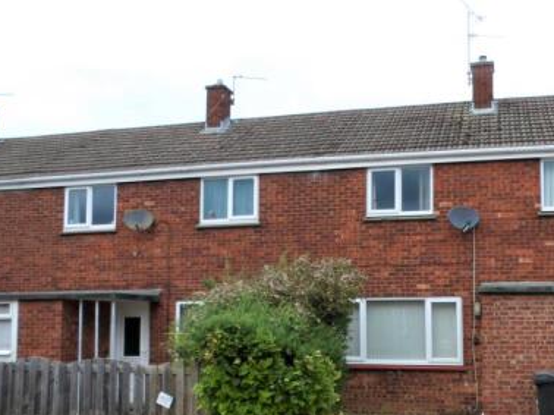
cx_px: 363
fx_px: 592
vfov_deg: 38.3
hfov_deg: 49.4
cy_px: 272
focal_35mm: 37
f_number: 4.1
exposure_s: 1/357
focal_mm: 4.3
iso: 100
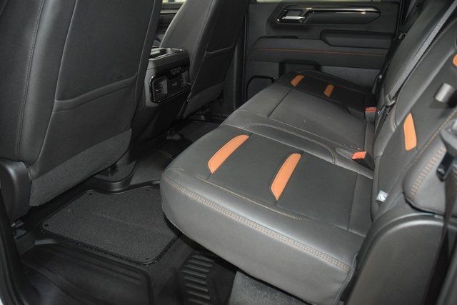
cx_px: 228
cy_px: 152
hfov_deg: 67.4
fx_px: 343
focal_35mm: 27
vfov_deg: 48.0
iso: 3200
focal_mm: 18
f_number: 3.5
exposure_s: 1/40
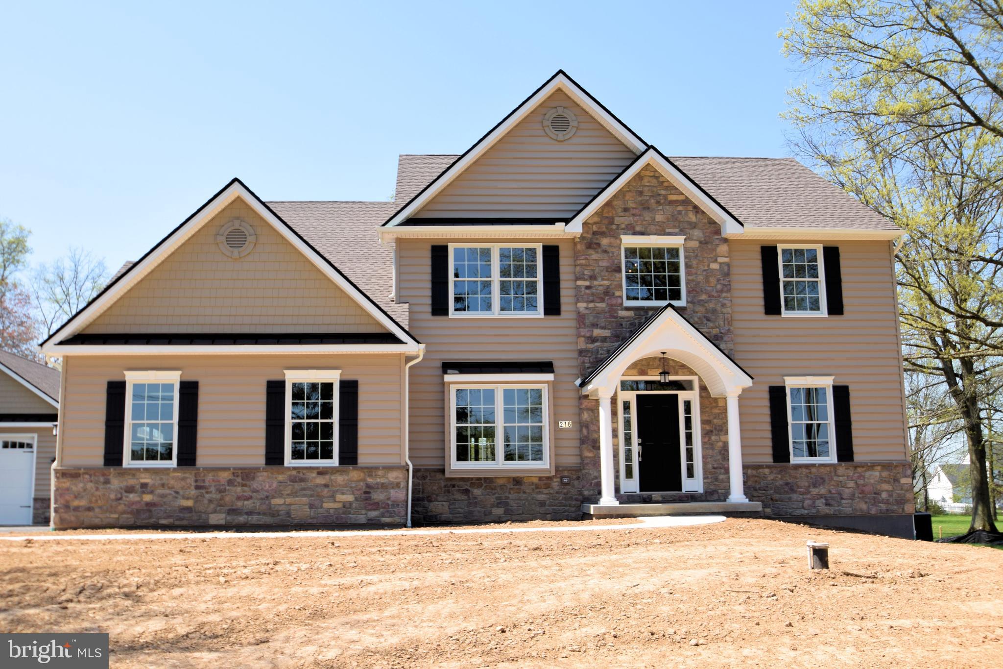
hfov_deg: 59.5
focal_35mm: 32
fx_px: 877
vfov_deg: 41.7
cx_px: 502
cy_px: 334
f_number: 8
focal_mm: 21
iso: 100
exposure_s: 1/200
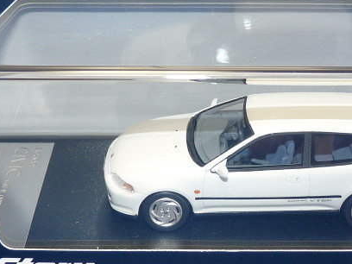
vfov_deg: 18.4
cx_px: 201
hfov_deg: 24.4
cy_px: 98
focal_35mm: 80
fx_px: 813
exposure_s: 1/30
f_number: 2.8
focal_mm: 5.1
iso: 100
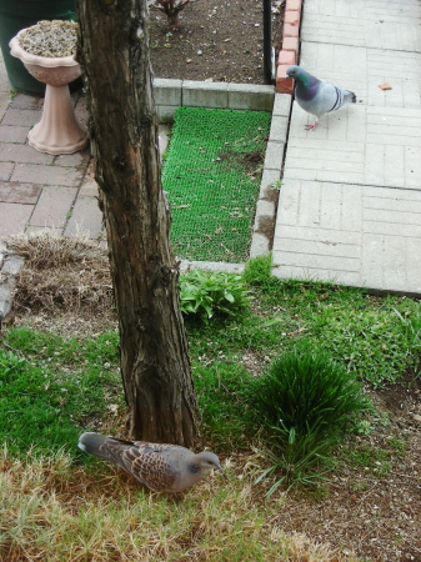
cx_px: 210
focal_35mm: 70
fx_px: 1136
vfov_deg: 27.8
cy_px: 281
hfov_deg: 21.0
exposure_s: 1/44.2
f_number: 3.5
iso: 50
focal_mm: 11.7
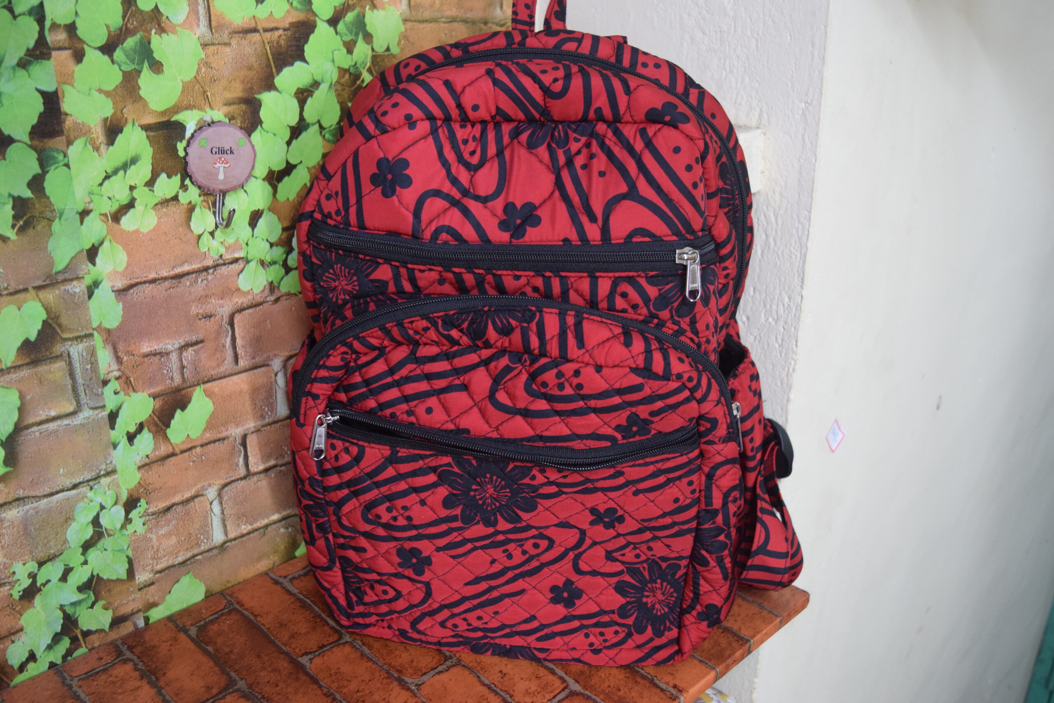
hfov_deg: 55.1
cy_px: 352
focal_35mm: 34
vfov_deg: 38.4
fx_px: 1010
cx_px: 527
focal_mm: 23
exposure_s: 1/60
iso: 1800
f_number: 3.8
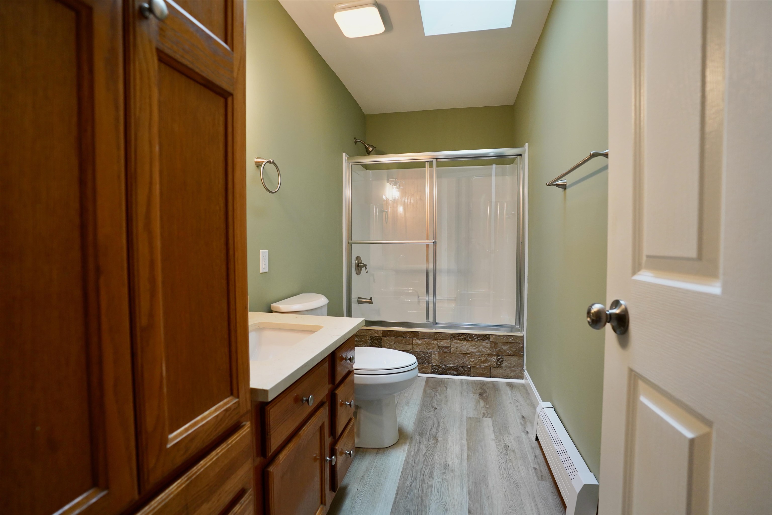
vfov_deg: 73.7
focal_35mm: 16
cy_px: 258
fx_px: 343
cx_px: 386
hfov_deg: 96.7
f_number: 4
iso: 1250
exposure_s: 1/160
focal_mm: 16
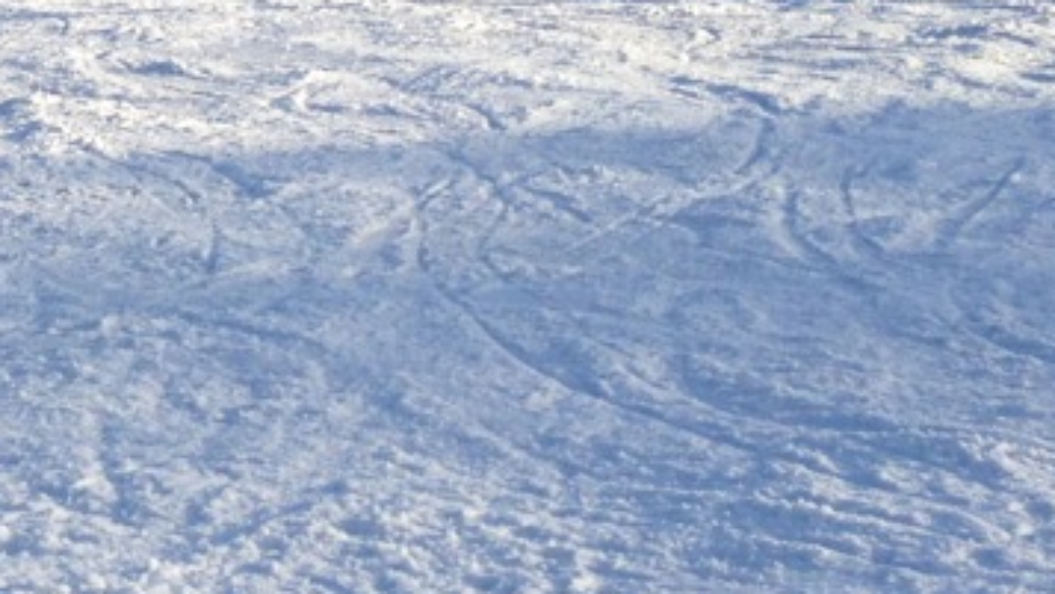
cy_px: -68
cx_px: -225
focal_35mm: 121
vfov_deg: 9.9
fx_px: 3386
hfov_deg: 16.9
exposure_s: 1/1022
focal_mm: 4.13
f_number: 2.4
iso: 50
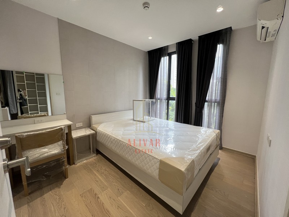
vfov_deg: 89.9
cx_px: 144
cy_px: 108
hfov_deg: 106.2
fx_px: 109
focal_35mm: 13
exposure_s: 1/100
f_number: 1.8
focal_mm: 1.57
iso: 80
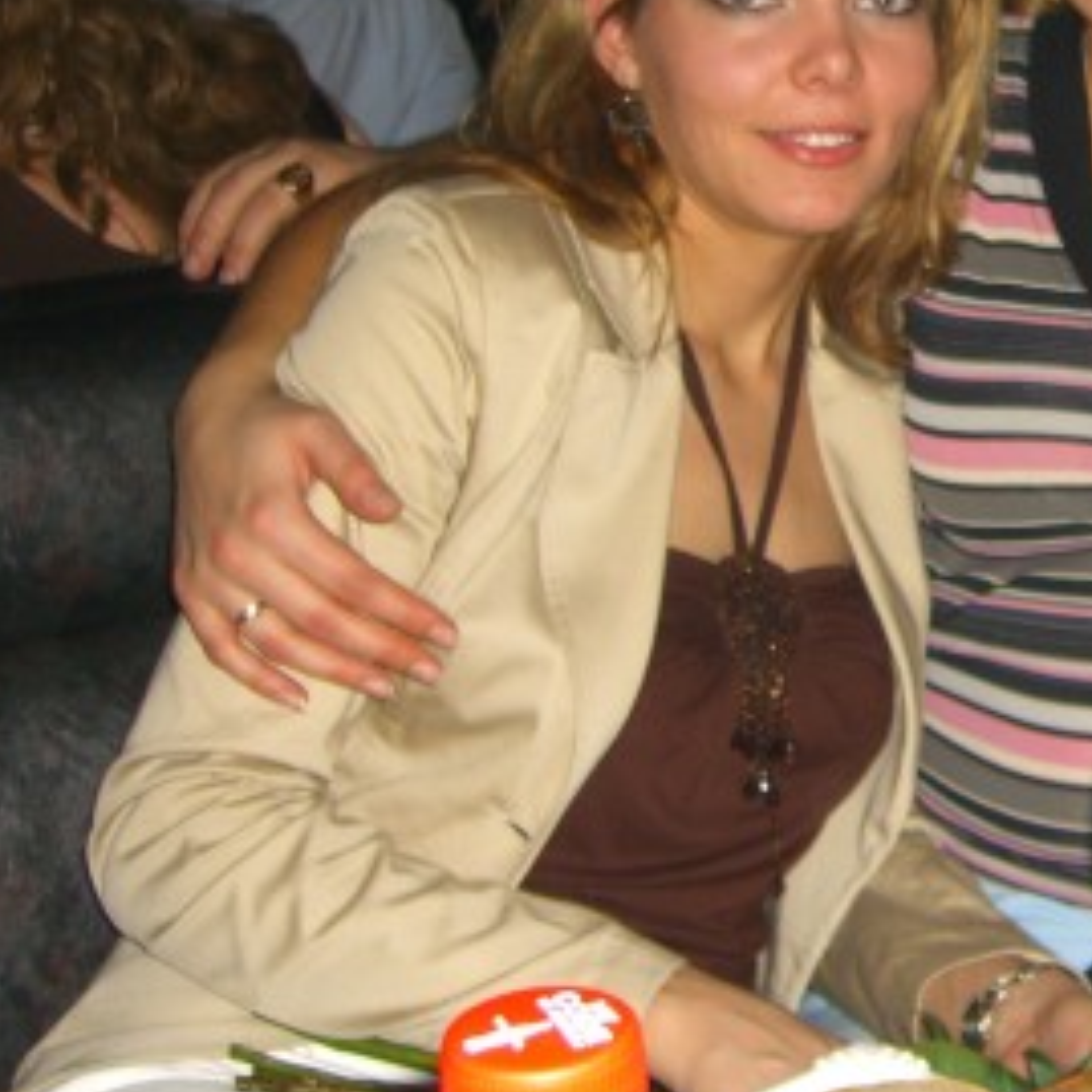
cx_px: 1169
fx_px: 2677
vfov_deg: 22.9
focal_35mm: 75
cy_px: 313
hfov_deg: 21.9
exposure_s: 1/60
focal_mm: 7.9
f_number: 2.8
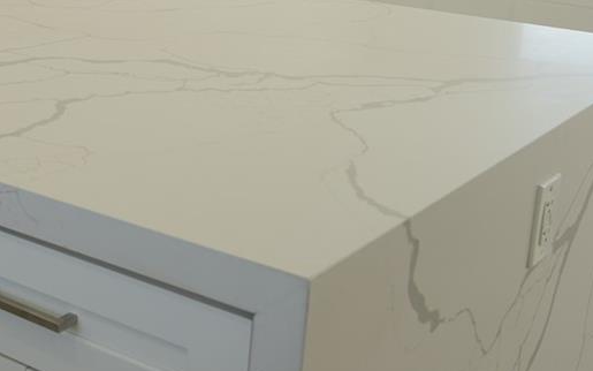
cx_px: -112
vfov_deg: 17.0
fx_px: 1228
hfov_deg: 24.6
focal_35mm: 76
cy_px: 60
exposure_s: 1/160
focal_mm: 24
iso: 125
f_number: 4
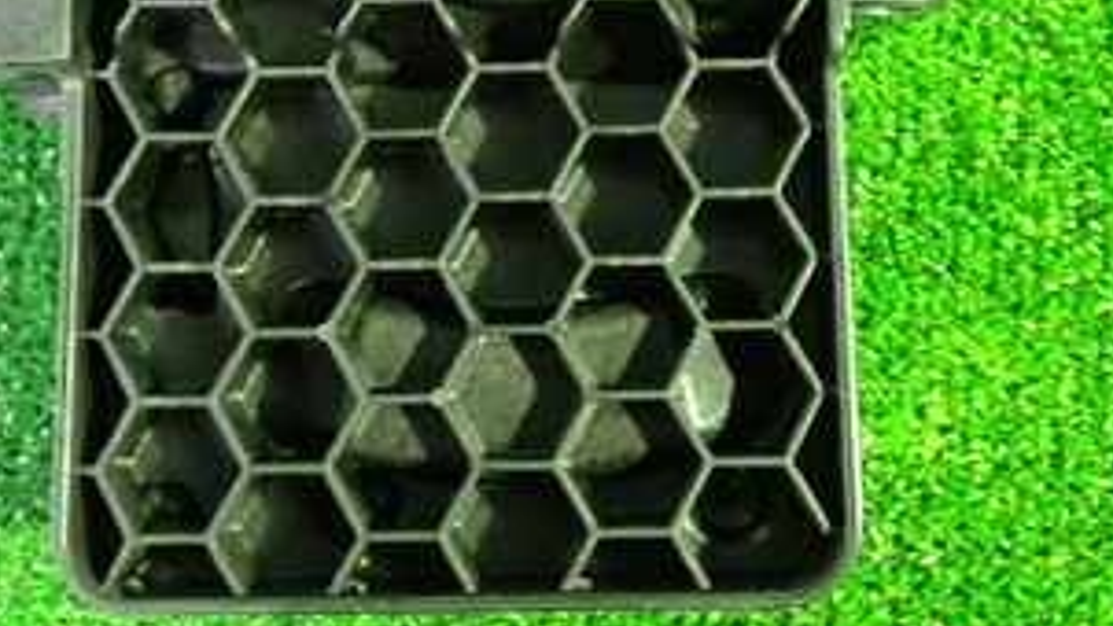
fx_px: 1919
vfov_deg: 17.8
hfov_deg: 32.3
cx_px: 553
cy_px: -88
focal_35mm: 65
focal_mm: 5.4
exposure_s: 1/8
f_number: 2.3
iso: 800
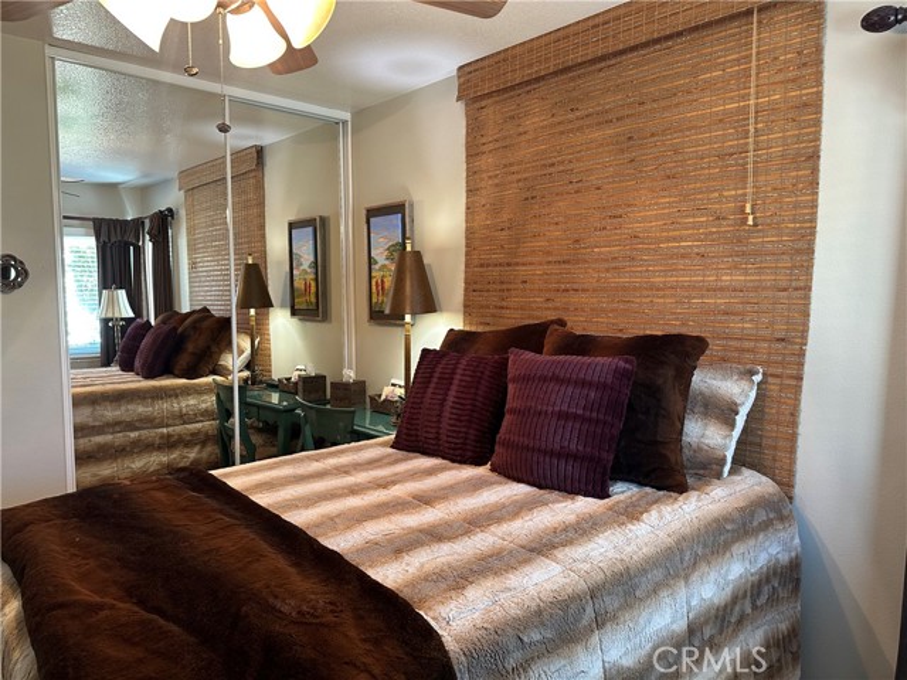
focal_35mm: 24
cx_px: 454
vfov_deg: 56.8
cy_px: 340
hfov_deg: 71.6
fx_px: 629
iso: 160
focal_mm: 6.86
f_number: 1.78
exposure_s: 1/60
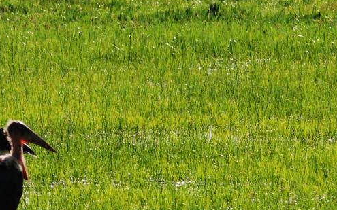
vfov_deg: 1.8
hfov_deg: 2.8
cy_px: 69
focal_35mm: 742
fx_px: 6812
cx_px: -16
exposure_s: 1/800
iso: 200
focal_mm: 150
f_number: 5
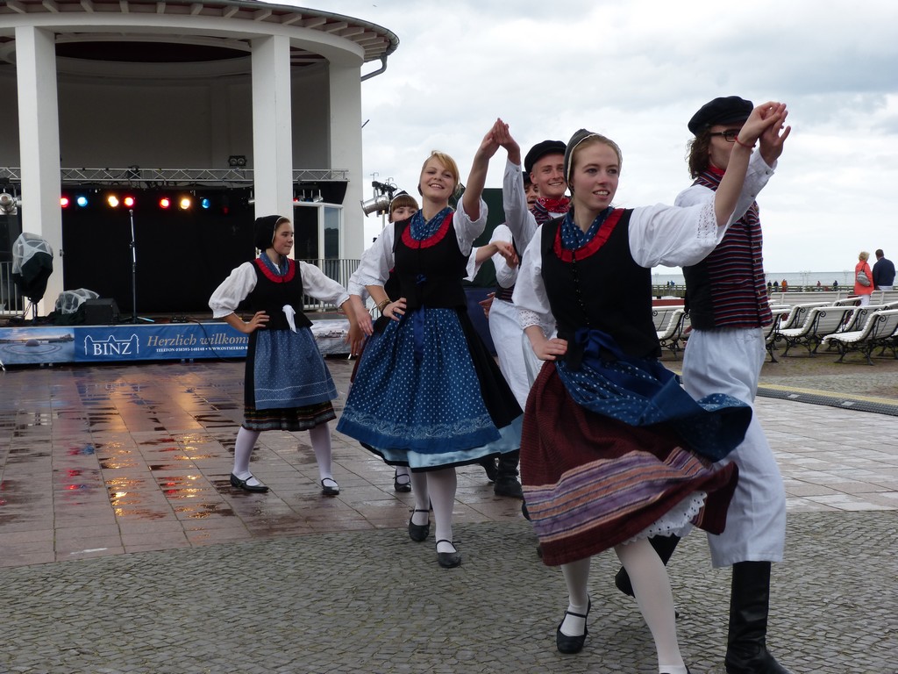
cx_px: 449
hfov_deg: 33.8
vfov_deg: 25.7
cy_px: 337
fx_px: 1479
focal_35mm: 57
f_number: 4
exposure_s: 1/400
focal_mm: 10.2
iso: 100
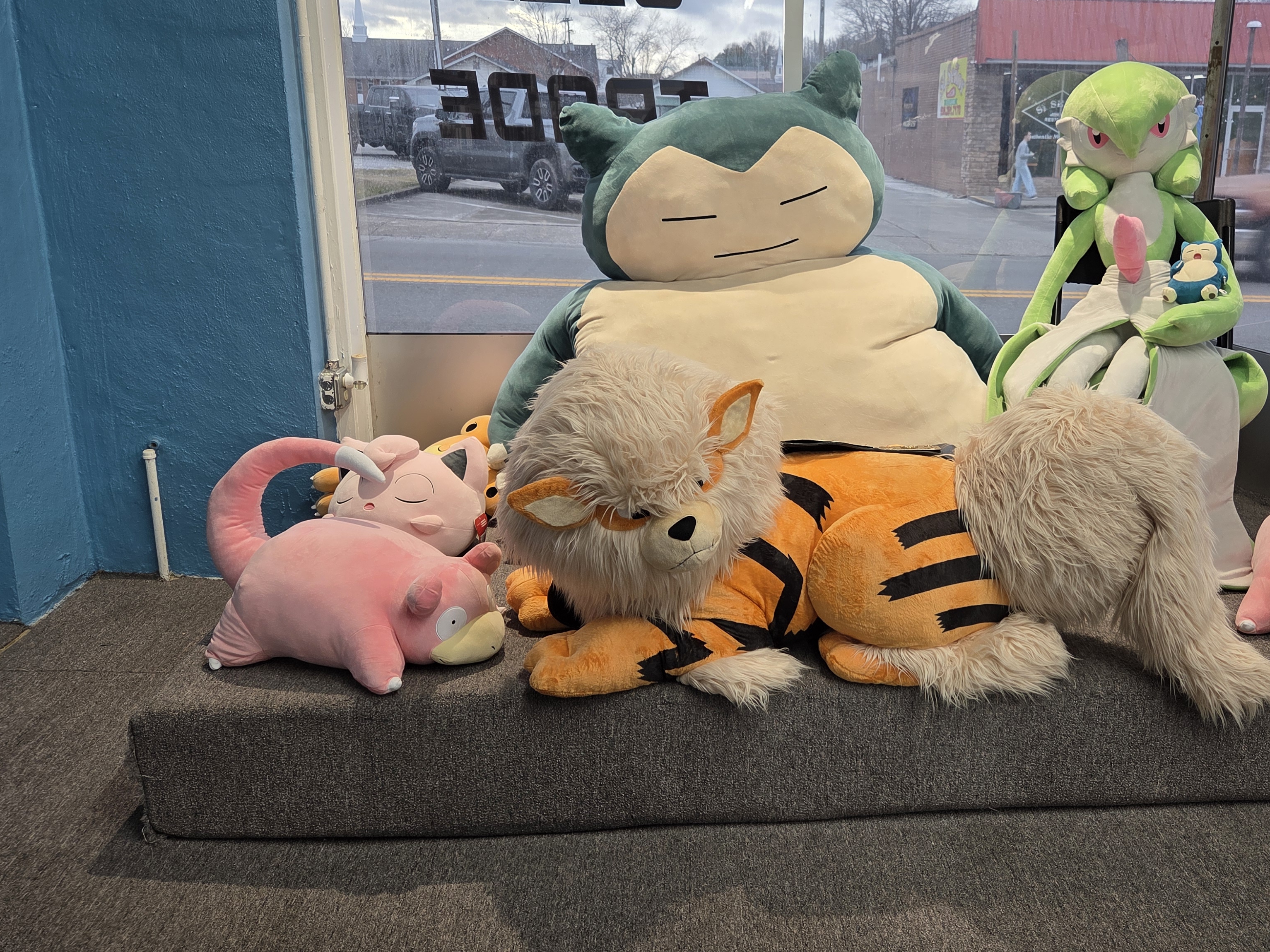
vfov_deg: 46.7
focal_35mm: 30
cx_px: 805
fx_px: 1101
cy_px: 407
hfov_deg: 59.1
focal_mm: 5.4
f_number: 1.8
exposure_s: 1/60
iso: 80
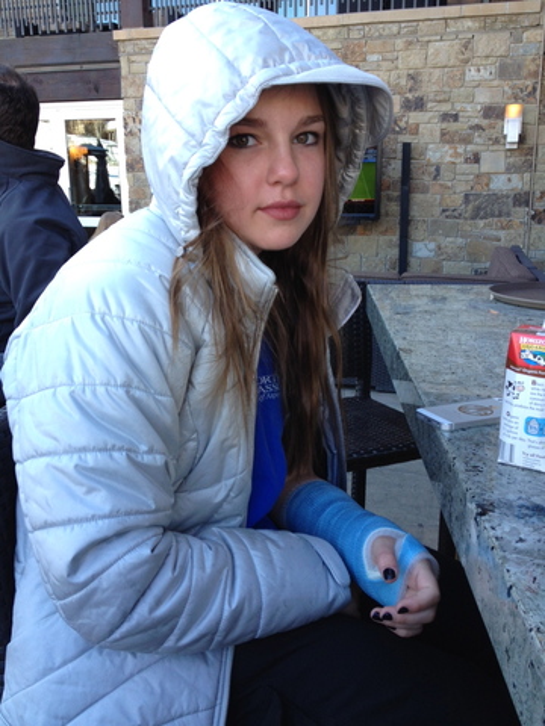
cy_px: 363
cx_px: 272
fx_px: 735
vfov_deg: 52.6
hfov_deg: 40.7
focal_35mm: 35
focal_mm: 4.28
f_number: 2.4
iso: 64
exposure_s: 1/120
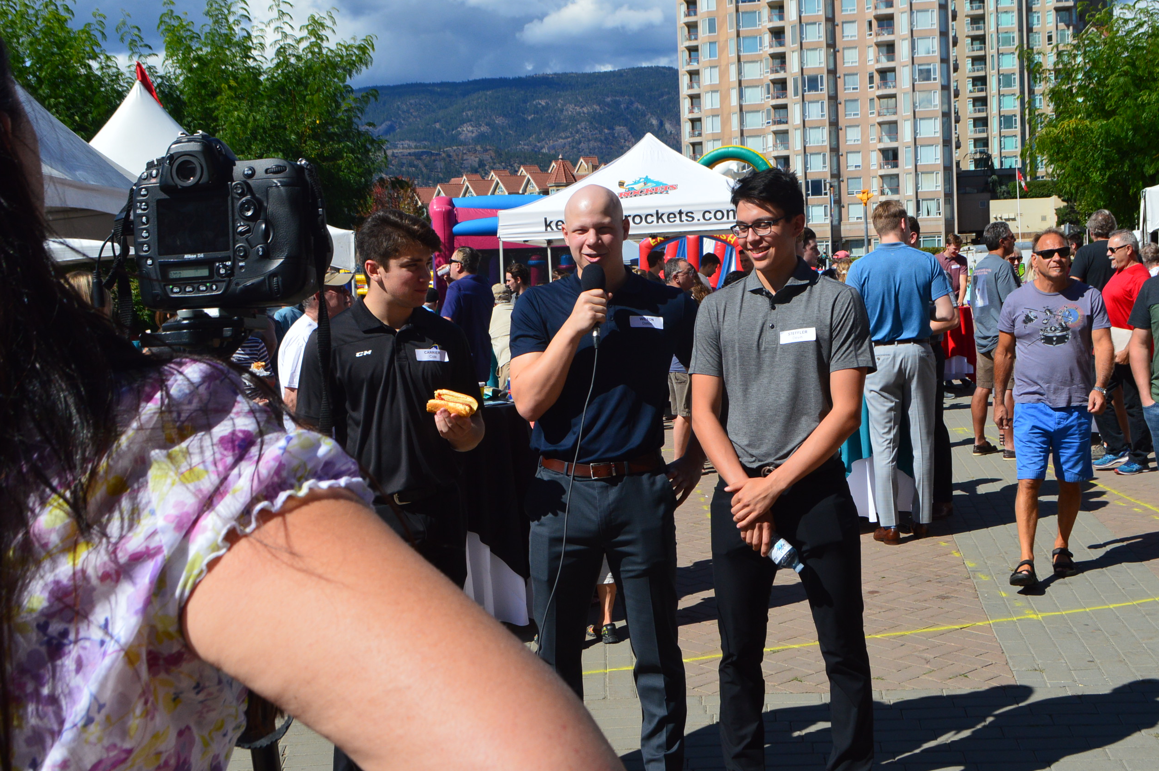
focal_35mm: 43
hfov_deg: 45.4
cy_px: 373
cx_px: 613
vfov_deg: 31.1
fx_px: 1383
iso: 360
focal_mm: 24
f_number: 11
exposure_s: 1/500
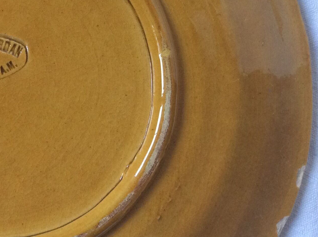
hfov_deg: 27.5
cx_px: -9
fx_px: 605
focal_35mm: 66
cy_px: 60
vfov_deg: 22.0
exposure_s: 1/25
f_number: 2.4
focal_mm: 3.3
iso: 80
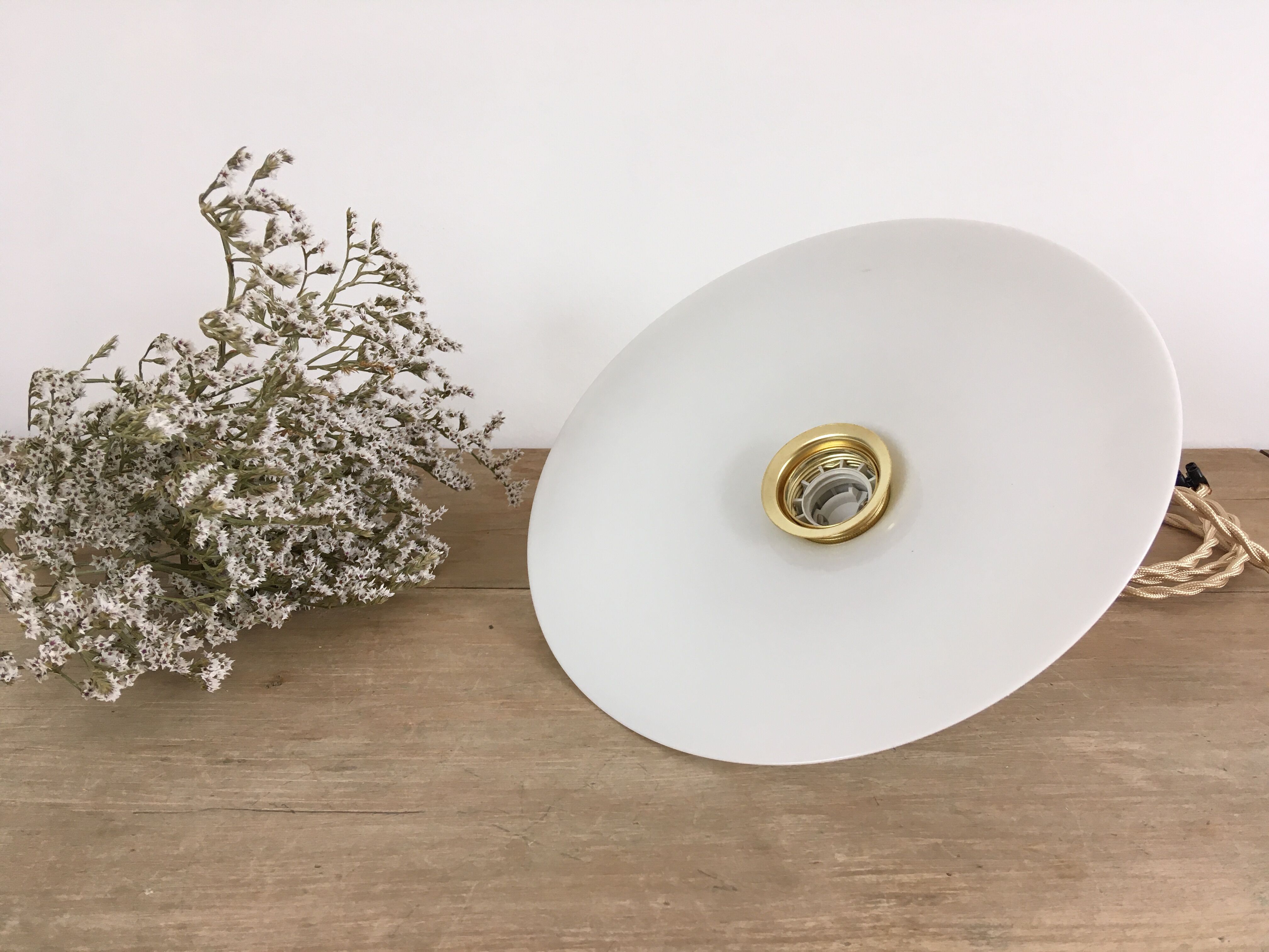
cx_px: 634
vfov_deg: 48.2
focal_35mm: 29
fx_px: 1063
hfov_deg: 61.7
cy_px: 476
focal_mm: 4.15
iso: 25
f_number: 2.2
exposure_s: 1/33
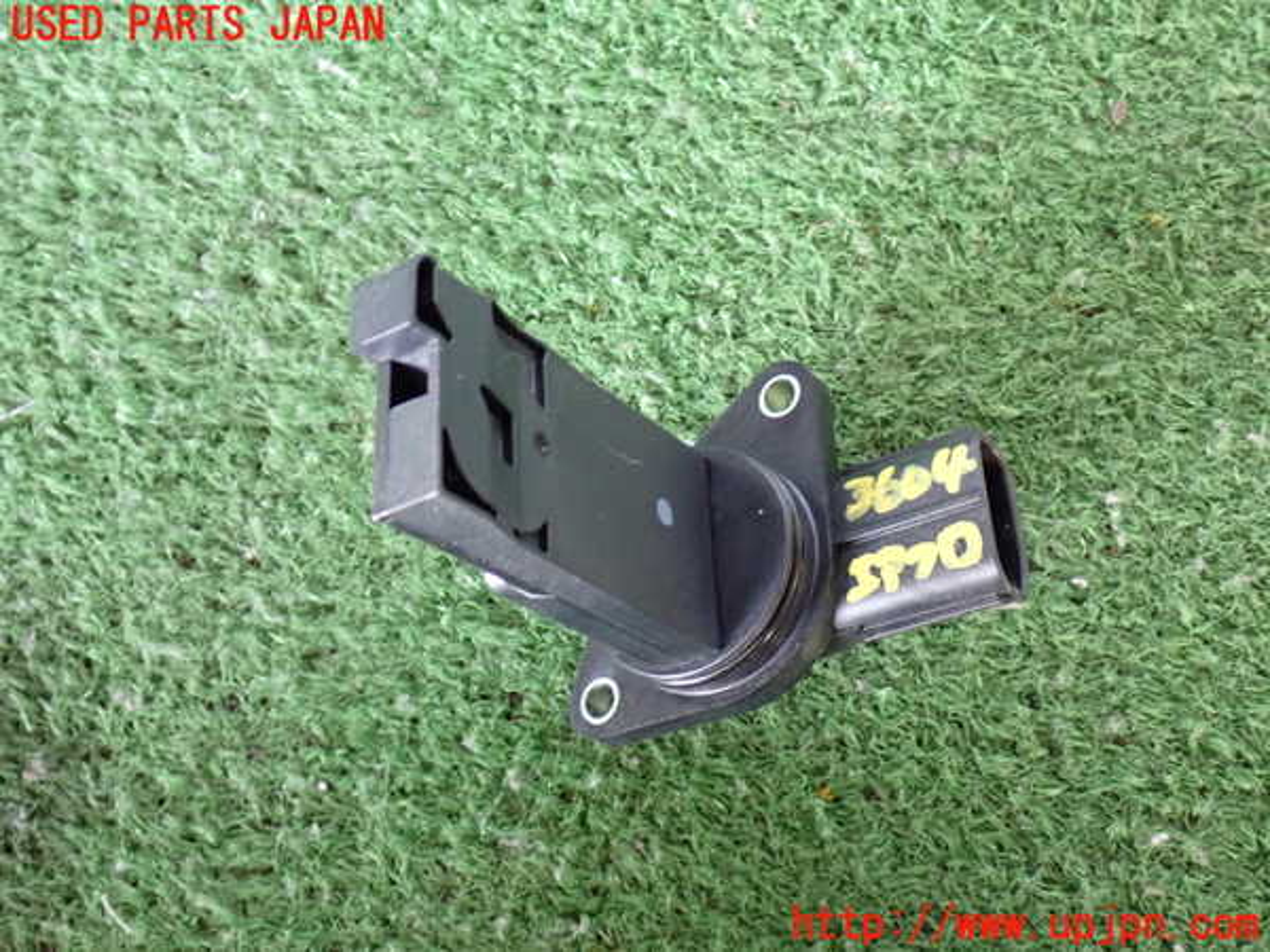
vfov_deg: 32.9
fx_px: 1614
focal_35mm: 44
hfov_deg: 42.9
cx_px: 635
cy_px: 476
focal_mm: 7.84
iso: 800
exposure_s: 1/30
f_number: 2.9
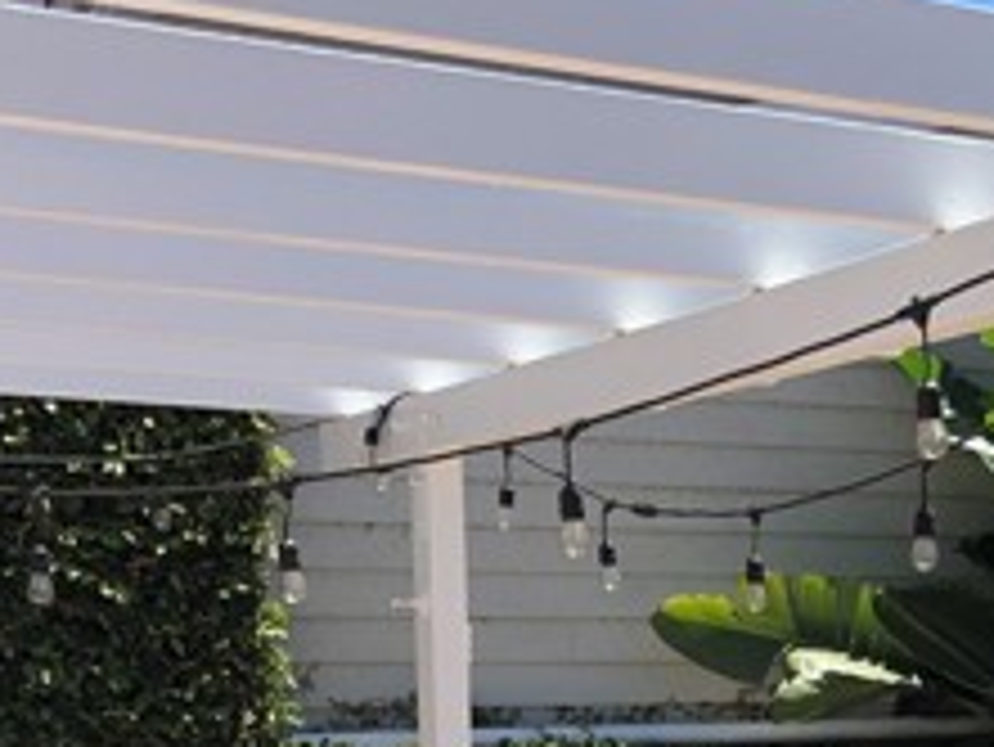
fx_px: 2327
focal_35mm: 81
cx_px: 810
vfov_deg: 17.2
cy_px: 954
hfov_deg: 23.7
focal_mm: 3.99
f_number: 1.8
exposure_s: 1/1263
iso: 20
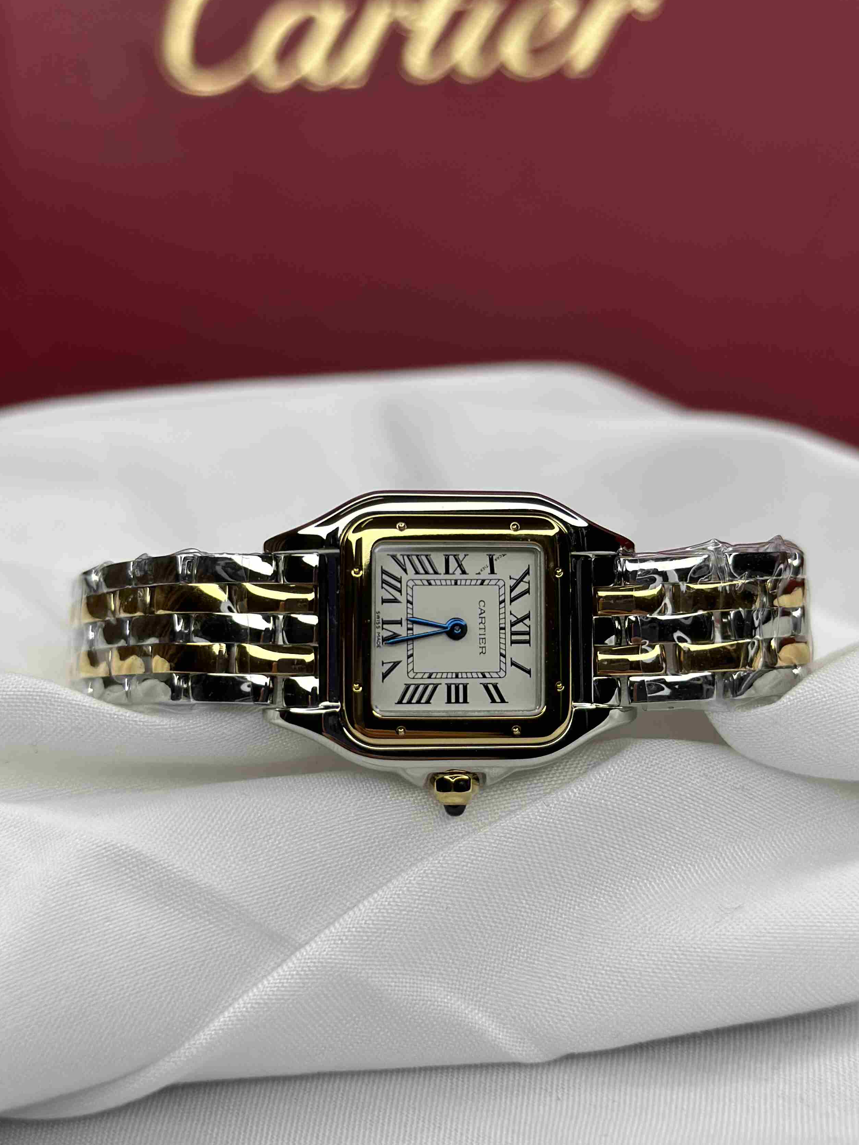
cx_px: 475
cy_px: 591
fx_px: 1919
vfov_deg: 33.2
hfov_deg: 25.2
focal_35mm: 58
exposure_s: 1/1242
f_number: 1.78
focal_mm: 6.86
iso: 80
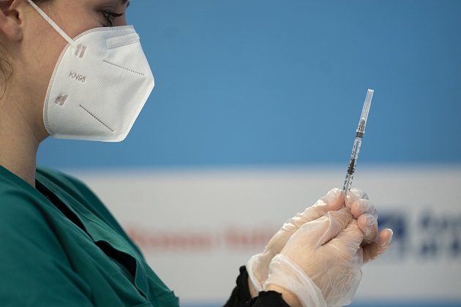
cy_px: 154
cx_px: 230
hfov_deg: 12.2
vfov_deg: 8.2
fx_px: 2151
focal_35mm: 168
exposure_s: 1/200
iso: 800
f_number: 2.8
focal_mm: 168
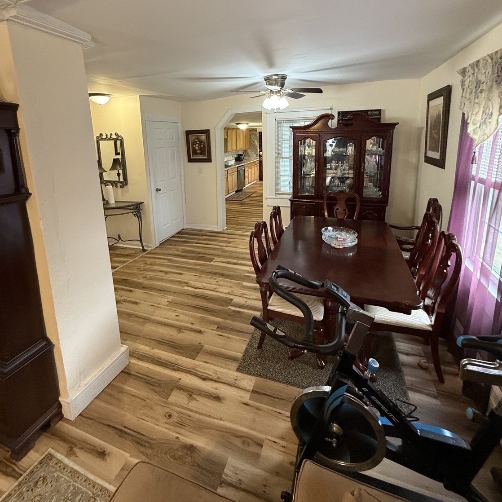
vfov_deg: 82.3
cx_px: 244
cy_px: 186
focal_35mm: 17
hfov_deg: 83.9
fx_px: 279
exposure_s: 1/60
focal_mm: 2.22
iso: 400
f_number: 2.2
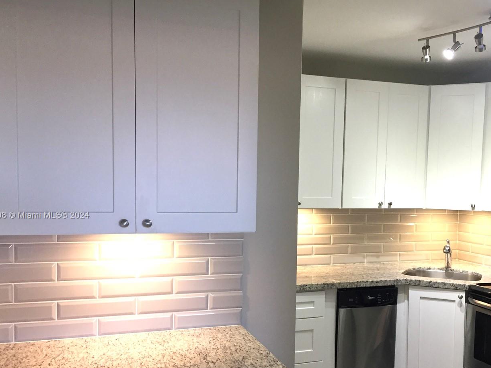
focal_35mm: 38
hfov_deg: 48.8
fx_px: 539
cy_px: 216
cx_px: 282
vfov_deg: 37.6
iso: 40
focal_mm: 4.15
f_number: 2.2
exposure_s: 1/30
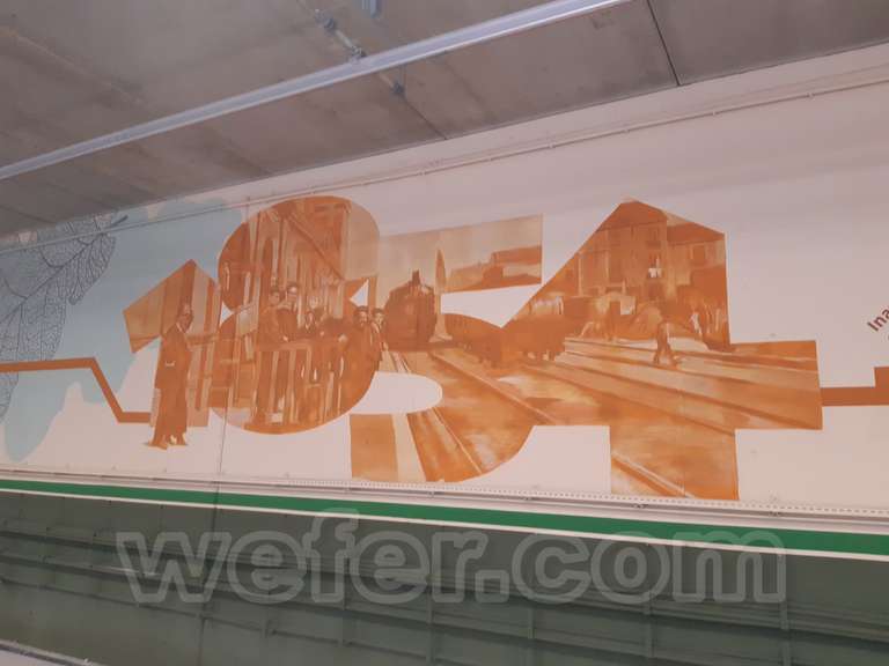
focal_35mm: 26
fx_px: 668
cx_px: 444
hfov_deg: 67.3
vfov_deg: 53.1
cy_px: 333
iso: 160
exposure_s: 1/50
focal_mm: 3.92
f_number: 1.7
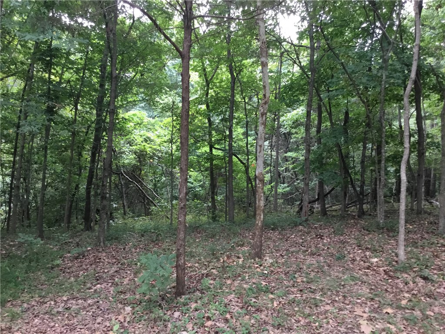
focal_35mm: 31
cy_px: 167
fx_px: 399
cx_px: 222
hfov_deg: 58.4
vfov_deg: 45.4
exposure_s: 1/30
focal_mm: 3.3
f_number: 2.4
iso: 80
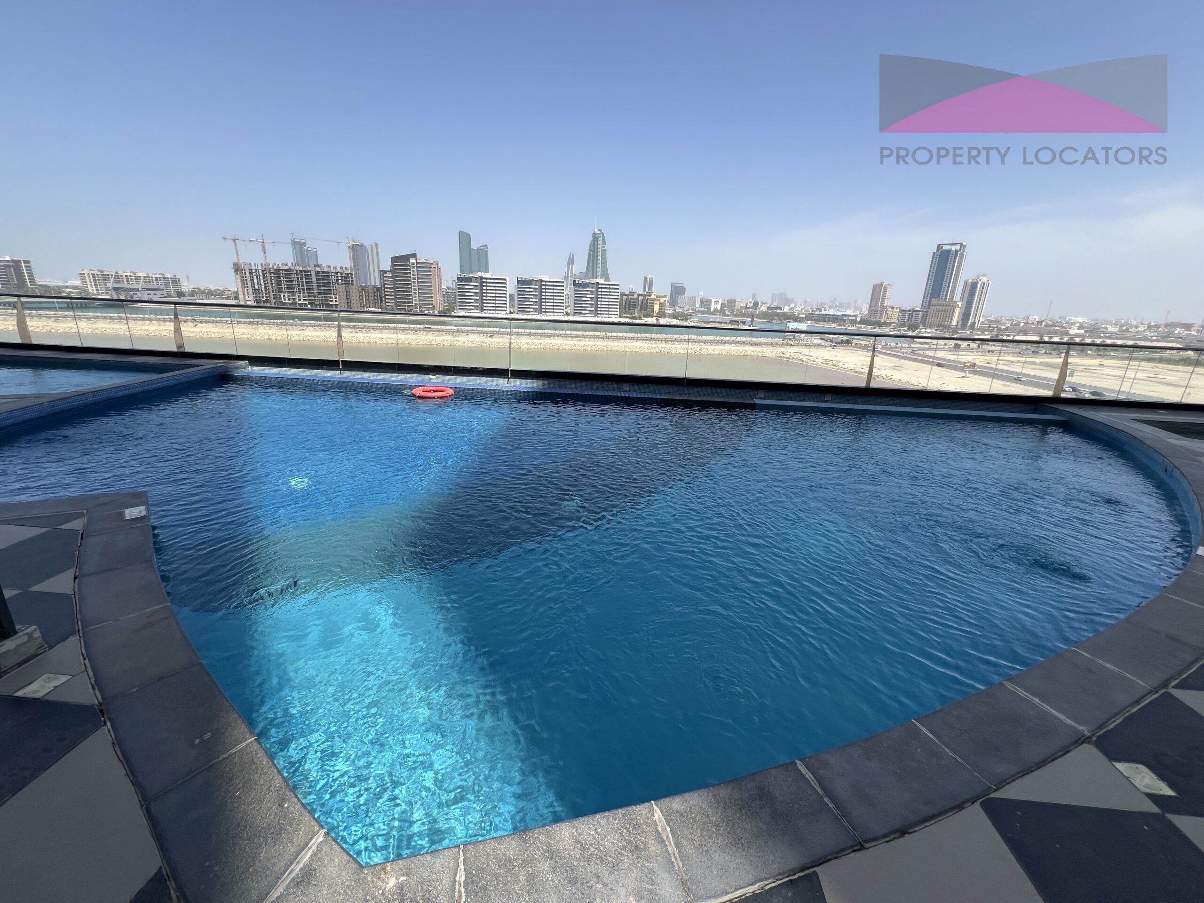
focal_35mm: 13
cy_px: 452
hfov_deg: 106.2
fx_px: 452
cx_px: 602
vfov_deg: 89.9
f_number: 1.8
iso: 32
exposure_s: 1/1429
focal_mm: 1.57
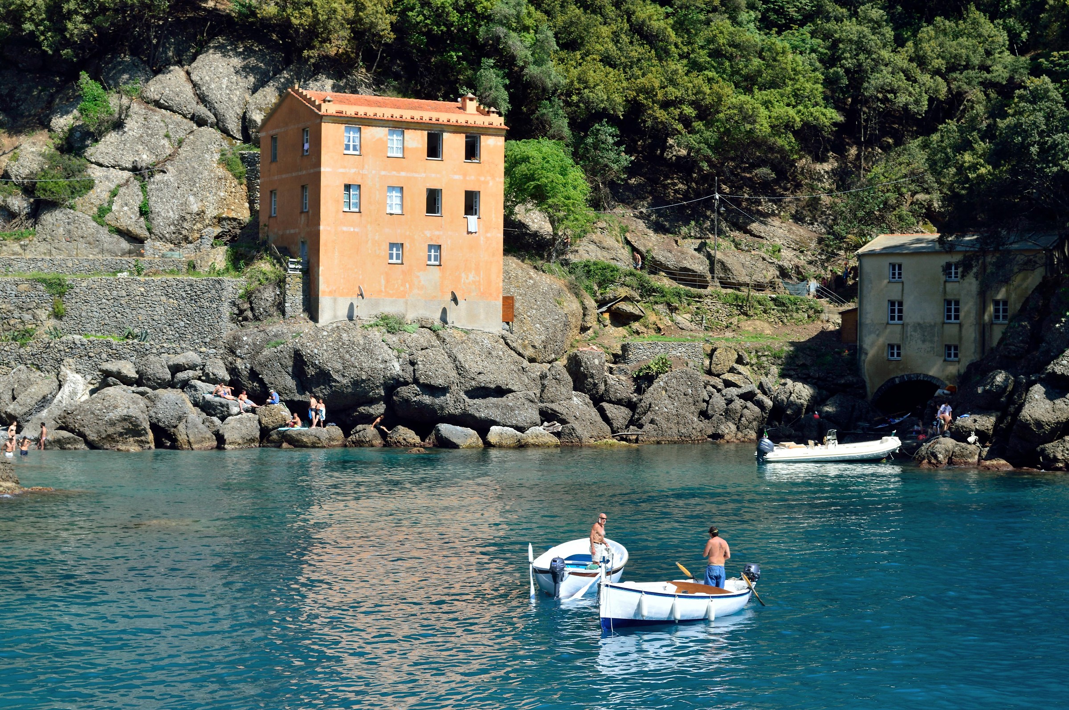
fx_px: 1958
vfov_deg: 20.6
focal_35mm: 66
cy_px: 355
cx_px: 534
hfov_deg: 30.5
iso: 100
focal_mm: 44
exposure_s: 1/250
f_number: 8
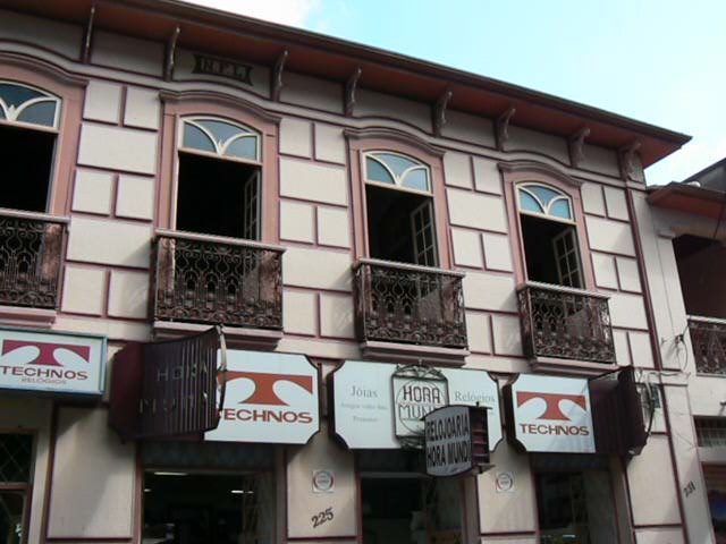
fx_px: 755
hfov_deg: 51.4
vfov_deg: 39.7
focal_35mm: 36
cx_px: 363
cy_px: 272
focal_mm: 6
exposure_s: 1/250
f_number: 8
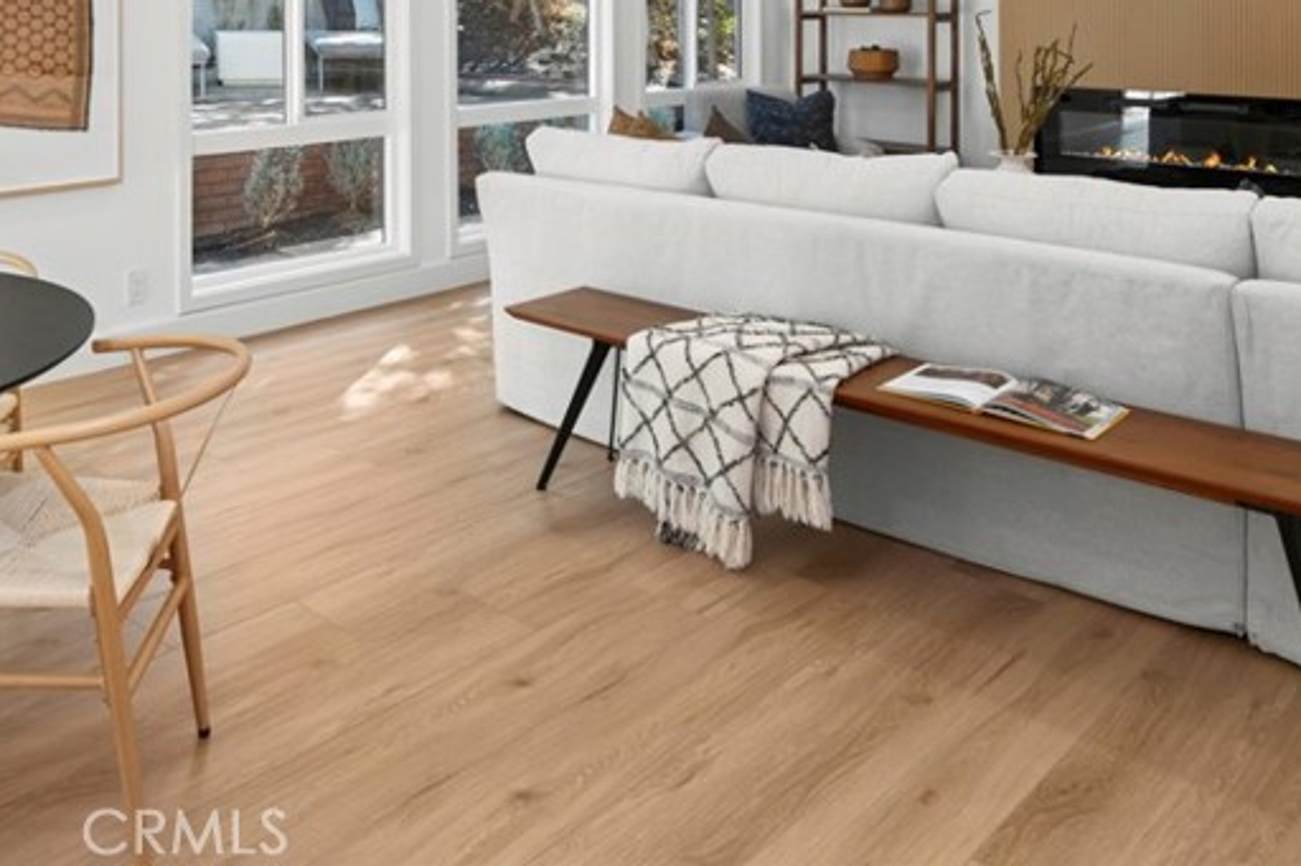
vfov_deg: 36.9
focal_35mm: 32
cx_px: 401
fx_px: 1156
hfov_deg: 57.0
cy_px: 4
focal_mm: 16
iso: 125
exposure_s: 1/10
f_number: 9
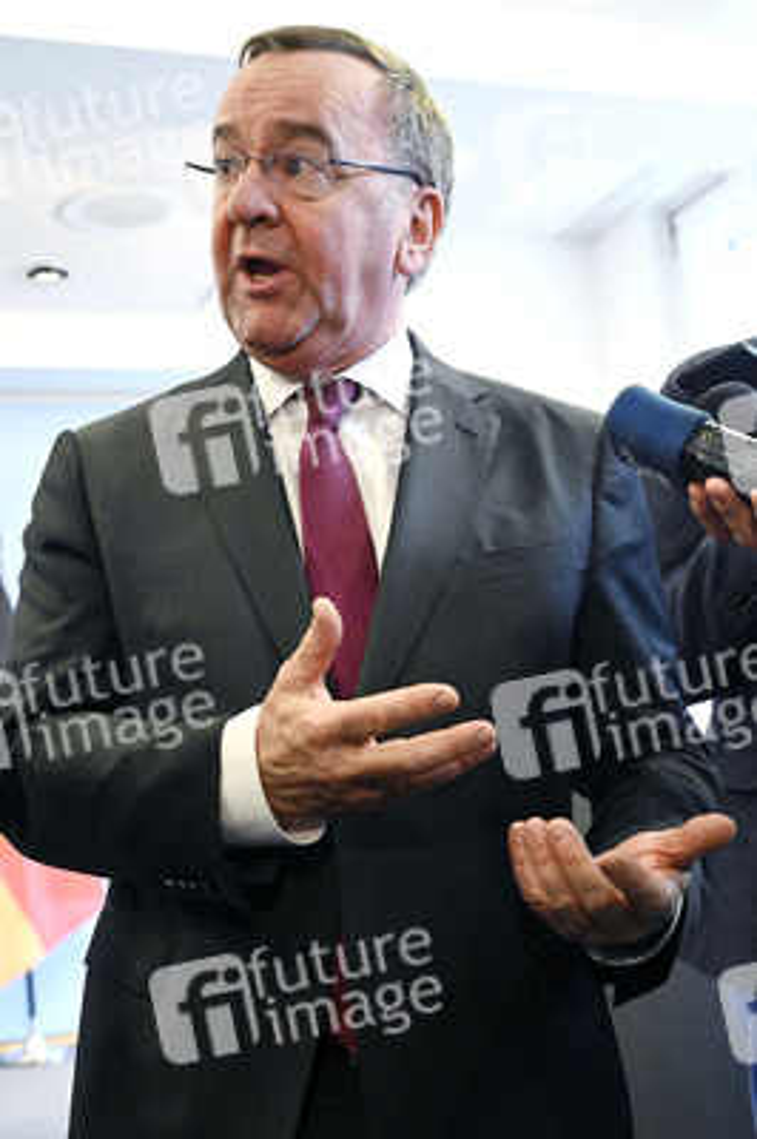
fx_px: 1453
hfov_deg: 29.2
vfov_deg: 42.8
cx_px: 378
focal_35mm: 46
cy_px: 570
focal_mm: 46
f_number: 5
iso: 6400
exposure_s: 1/200
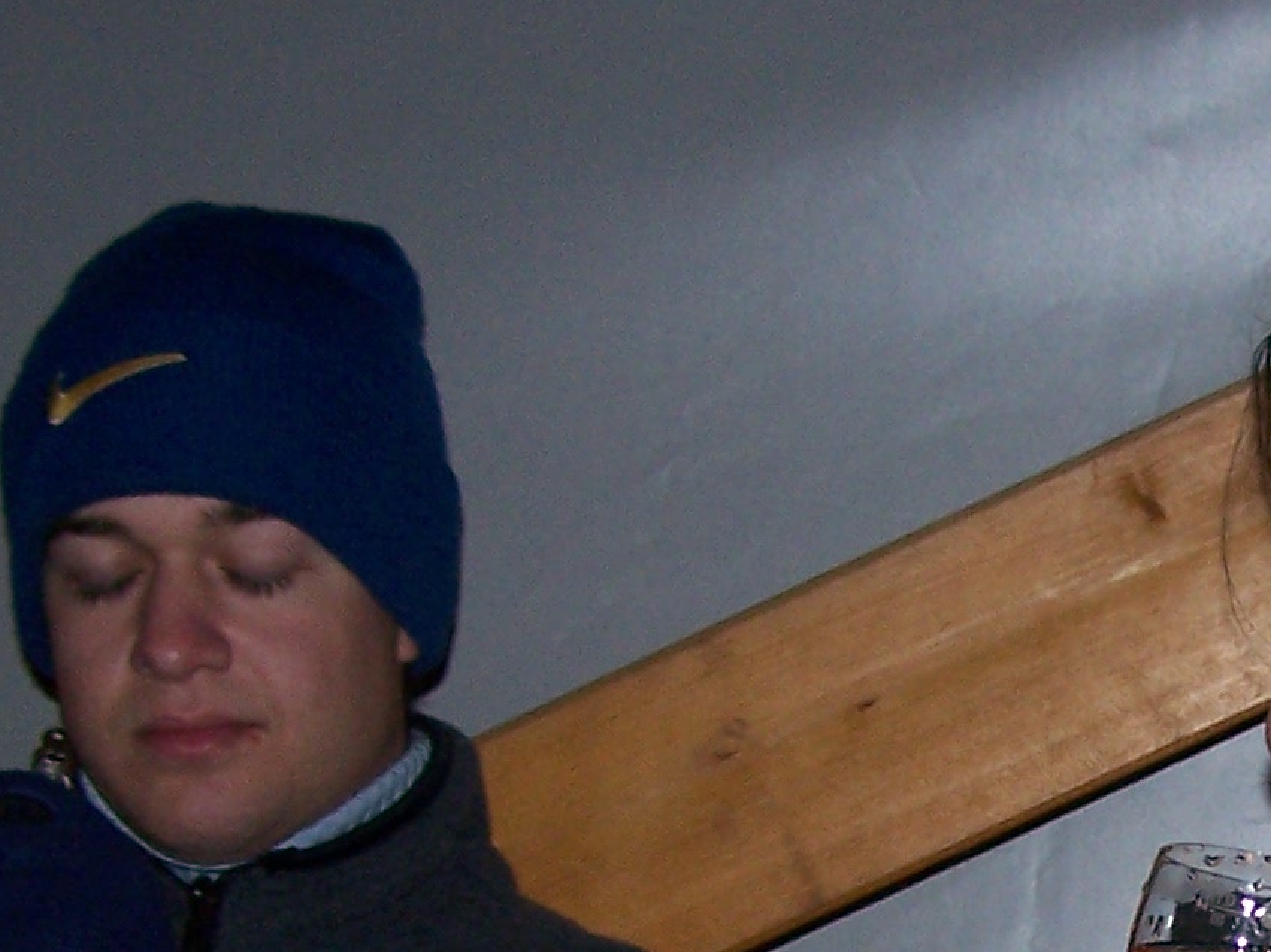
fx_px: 4222
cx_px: 1435
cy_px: 985
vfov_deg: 12.7
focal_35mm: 115
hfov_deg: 16.5
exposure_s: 1/60
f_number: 2.8
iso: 140
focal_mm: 6.3
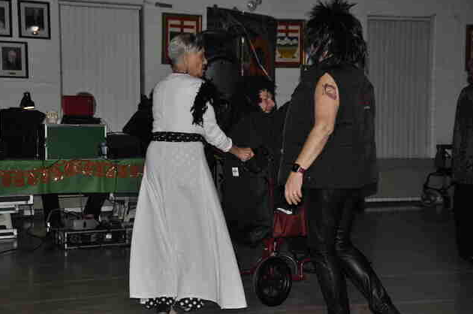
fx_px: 840
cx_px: 238
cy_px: 157
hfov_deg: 31.5
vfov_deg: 21.2
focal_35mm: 64
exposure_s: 1/60
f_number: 6.3
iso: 500
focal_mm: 42
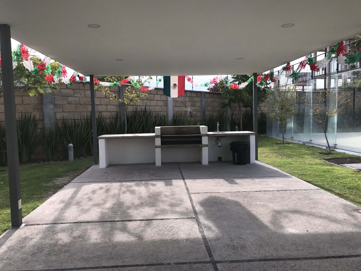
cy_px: 136
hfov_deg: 63.4
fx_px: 292
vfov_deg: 49.7
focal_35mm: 28
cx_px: 180
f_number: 1.8
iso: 20
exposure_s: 1/997
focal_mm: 3.99
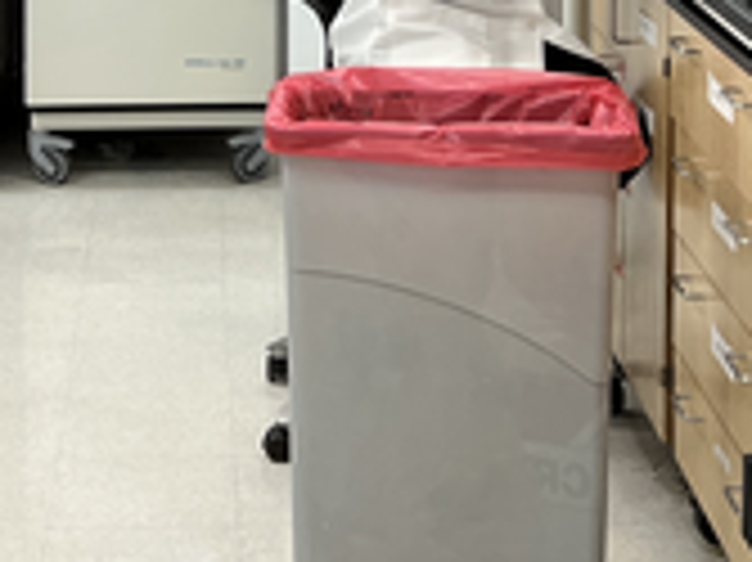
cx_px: 302
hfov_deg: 18.0
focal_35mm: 109
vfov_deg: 12.9
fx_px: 2366
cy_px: -268
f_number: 1.5
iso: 64
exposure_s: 1/120
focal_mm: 5.7
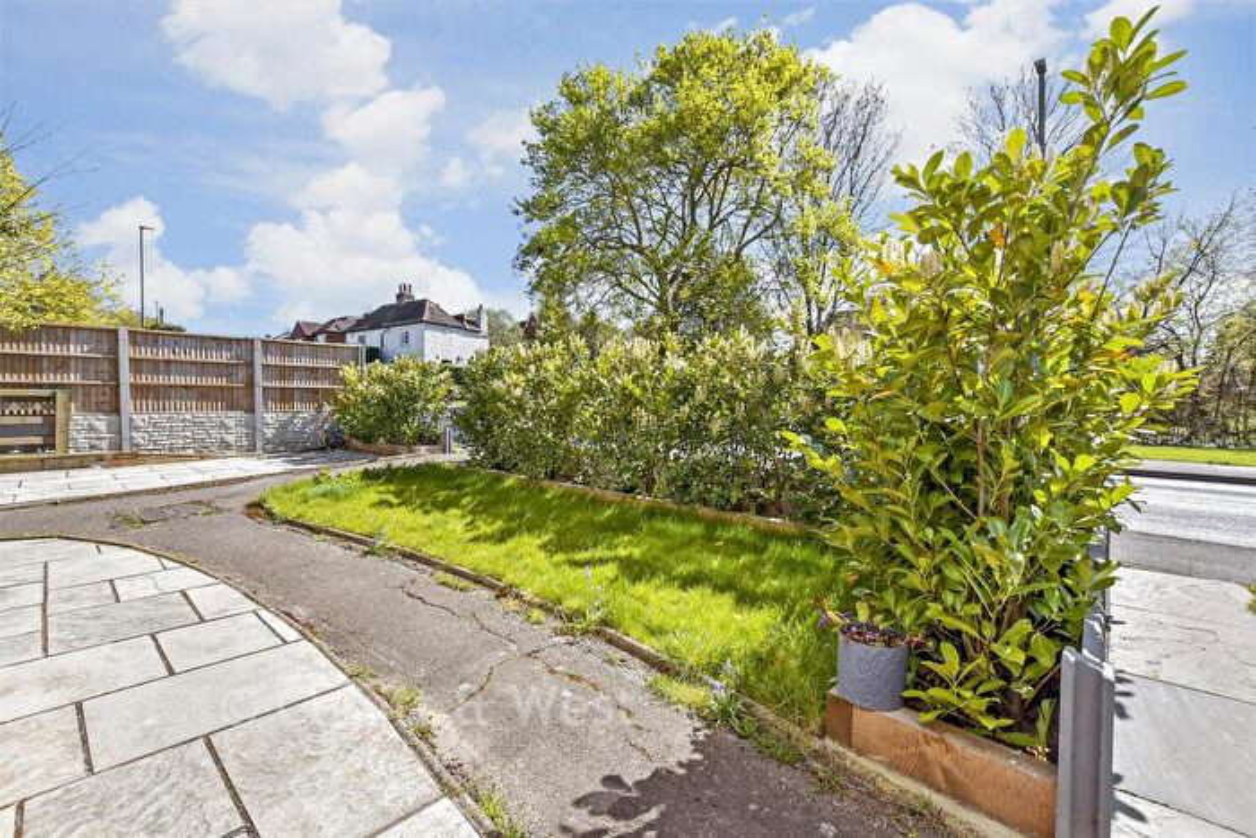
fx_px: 523
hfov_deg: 100.4
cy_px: 419
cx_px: 628
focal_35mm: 15
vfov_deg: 77.4
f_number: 8
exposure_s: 1/320
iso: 160
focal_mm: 10
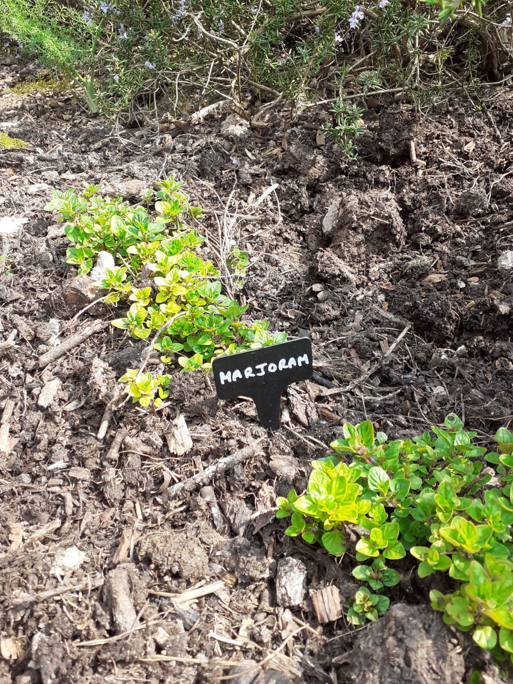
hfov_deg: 51.4
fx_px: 534
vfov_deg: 65.3
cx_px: 256
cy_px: 342
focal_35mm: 27
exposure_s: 1/433
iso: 40
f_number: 1.9
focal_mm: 3.6
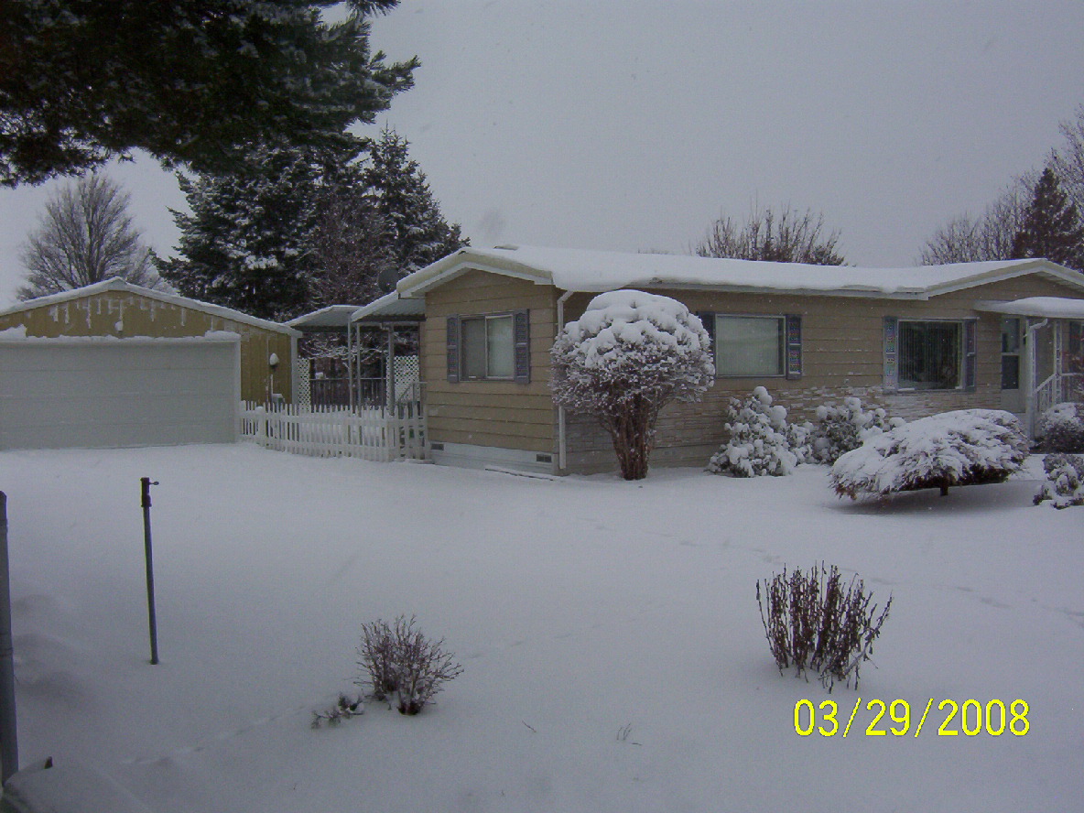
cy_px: 406
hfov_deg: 51.4
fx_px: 1127
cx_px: 542
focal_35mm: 36
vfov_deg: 39.7
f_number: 5.24
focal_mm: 5.54
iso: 100
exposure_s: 1/374
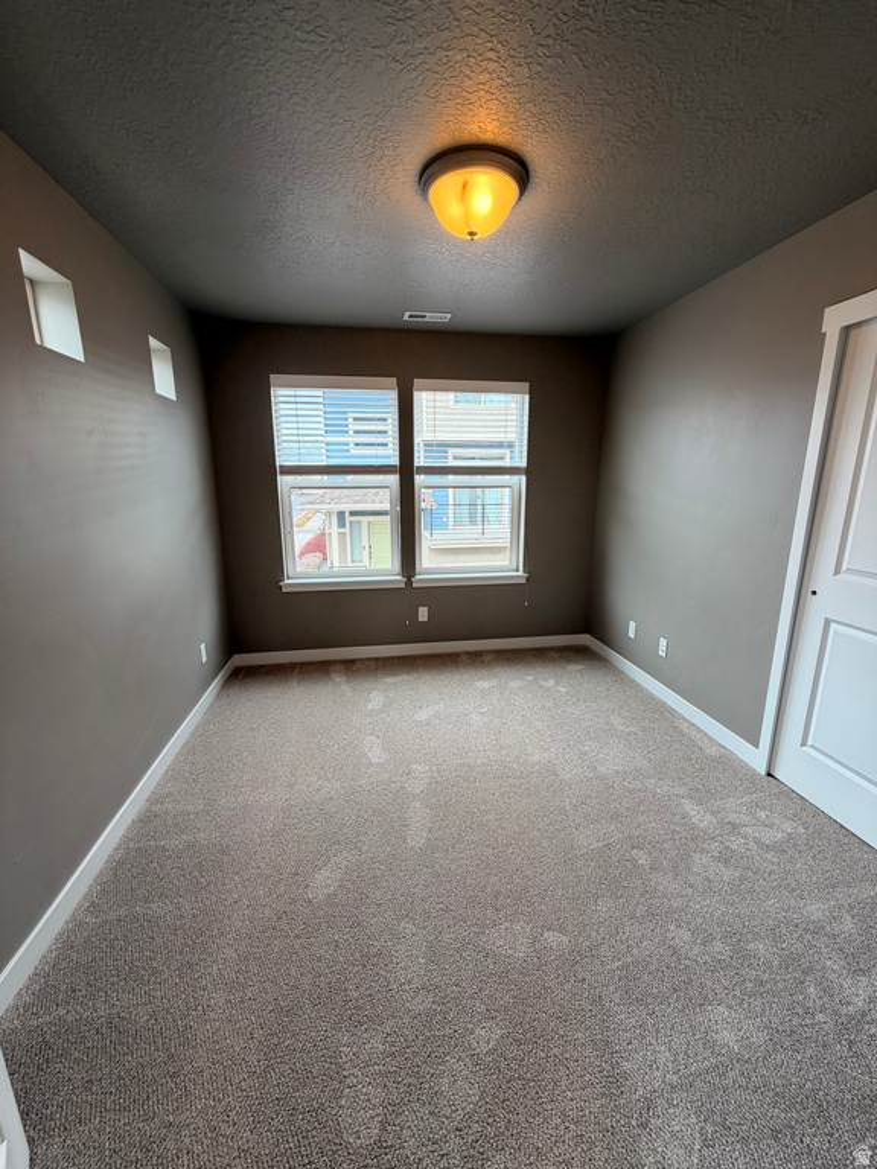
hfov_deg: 85.7
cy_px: 584
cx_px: 438
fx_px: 473
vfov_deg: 102.1
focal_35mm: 14
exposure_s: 1/120
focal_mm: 2.22
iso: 125
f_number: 2.2
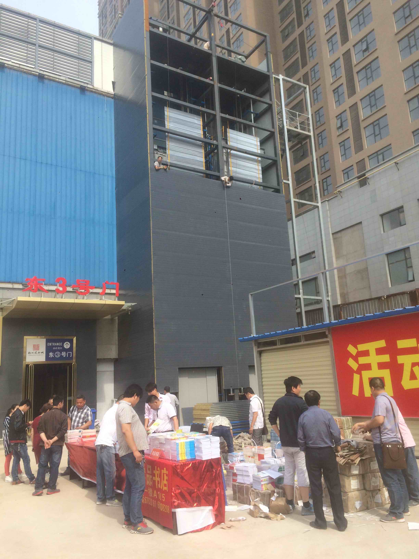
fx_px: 468
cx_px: 210
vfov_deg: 61.7
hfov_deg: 48.2
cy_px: 280
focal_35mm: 29
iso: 32
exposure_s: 1/1414
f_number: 2.2
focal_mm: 4.15
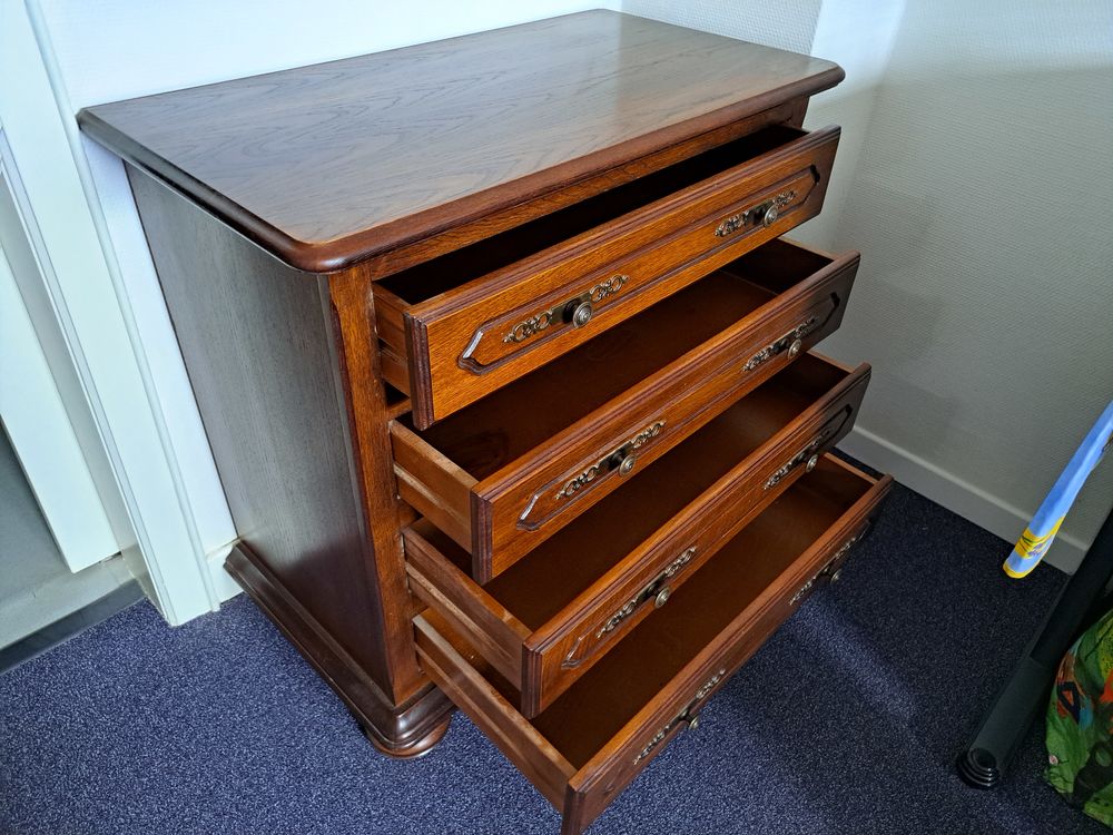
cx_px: 556
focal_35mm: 24
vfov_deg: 56.8
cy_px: 418
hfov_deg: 71.6
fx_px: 772
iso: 320
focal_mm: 5.23
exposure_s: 1/33
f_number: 1.8
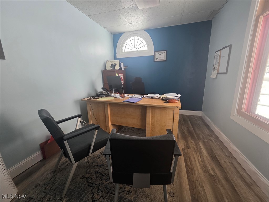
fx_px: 101
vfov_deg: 89.9
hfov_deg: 106.2
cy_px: 101
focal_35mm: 13
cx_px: 134
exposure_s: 1/120
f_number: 1.9
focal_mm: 2.2
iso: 200
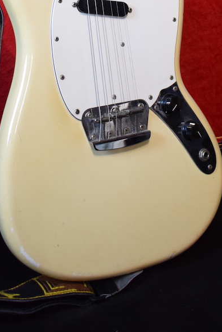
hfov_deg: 17.7
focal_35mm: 77
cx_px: 83
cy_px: -94
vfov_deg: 23.4
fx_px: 711
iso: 2000
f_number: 3.8
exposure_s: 1/60
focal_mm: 20
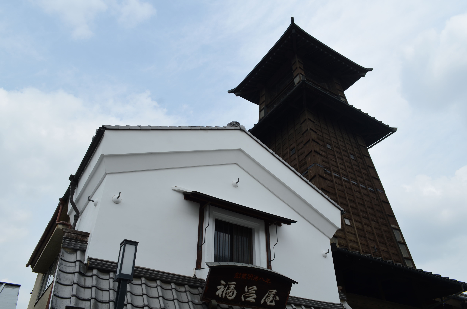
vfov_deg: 47.7
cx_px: 234
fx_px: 350
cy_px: 154
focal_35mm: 27
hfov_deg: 67.5
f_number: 8
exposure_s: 1/250
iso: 100
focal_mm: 18
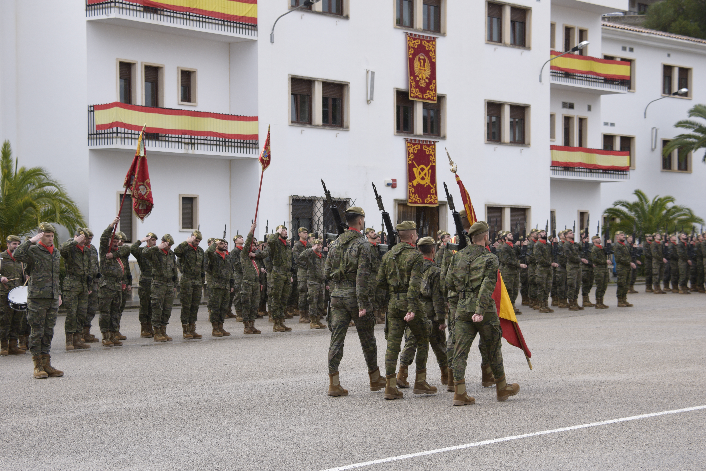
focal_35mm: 75
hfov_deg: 27.0
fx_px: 1471
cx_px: 353
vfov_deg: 18.2
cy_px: 236
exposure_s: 1/500
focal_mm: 50
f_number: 5.3
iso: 200
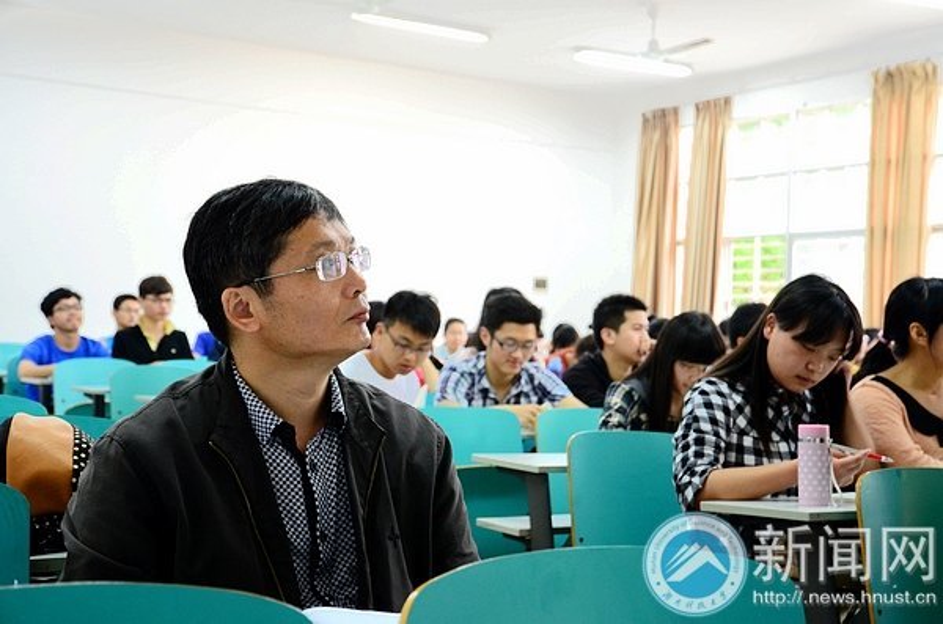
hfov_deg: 35.1
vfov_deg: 23.7
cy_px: 312
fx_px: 1490
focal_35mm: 57
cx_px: 472
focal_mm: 38
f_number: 5.6
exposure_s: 1/30
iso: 1600
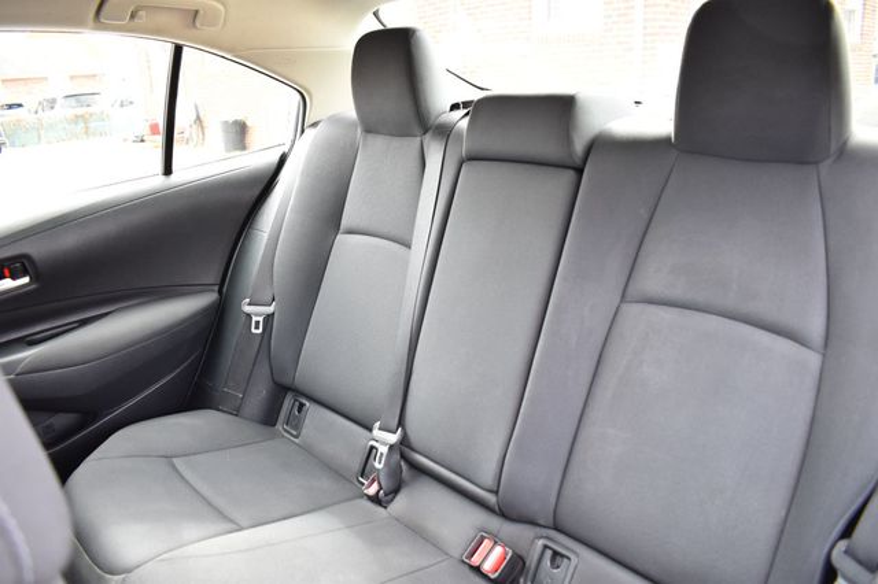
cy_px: 292
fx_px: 658
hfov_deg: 67.4
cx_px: 439
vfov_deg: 47.9
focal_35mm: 27
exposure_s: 1/125
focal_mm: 18
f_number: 4
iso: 1000
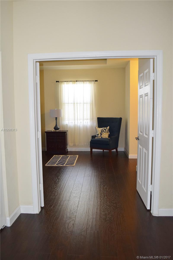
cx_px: 86
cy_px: 130
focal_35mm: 27
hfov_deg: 47.9
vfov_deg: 67.4
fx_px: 195
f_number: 5
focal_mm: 18
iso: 800
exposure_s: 1/100
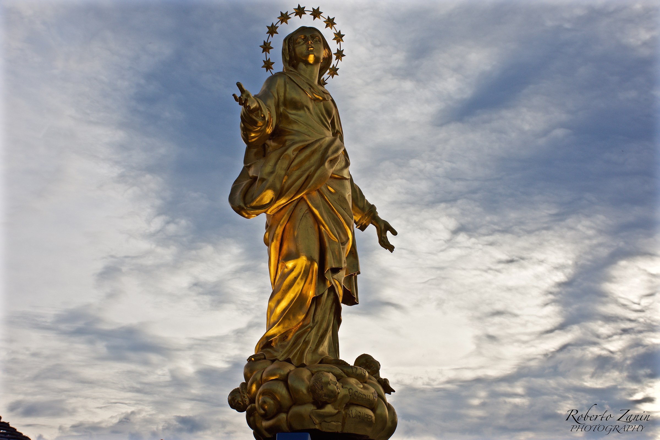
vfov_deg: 21.6
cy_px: 220
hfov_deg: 31.9
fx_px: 1155
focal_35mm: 63
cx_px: 330
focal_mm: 42
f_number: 10
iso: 100
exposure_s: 1/250
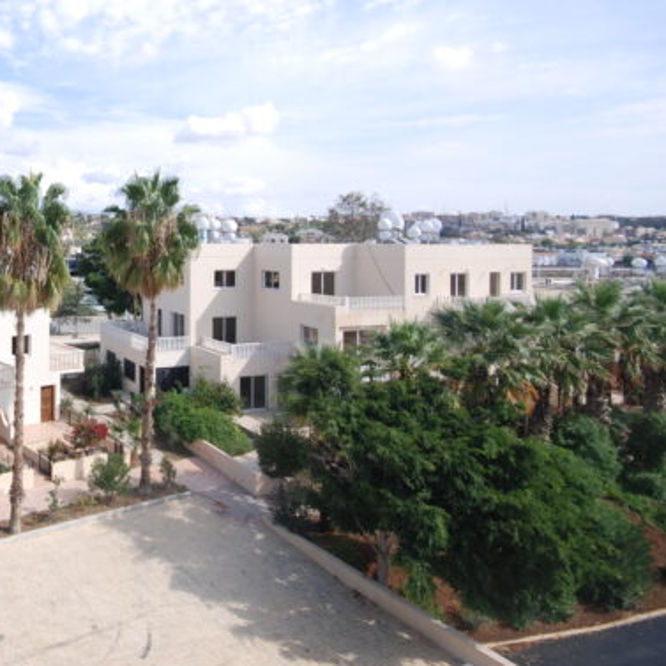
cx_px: 64
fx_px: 566
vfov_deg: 59.9
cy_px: 238
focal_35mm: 26
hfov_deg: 53.2
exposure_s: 1/200
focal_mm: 10
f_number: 7.1
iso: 100
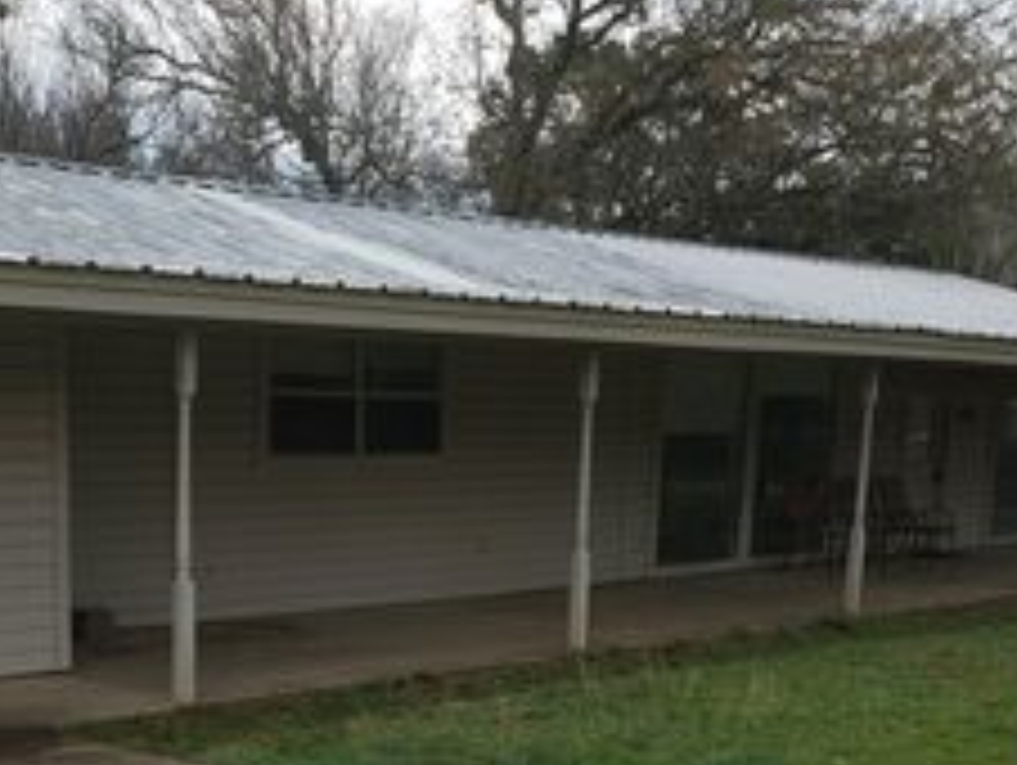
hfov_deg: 35.7
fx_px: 1559
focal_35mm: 53
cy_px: 641
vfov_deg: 26.9
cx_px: 324
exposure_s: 1/962
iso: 100
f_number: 1.8
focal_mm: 5
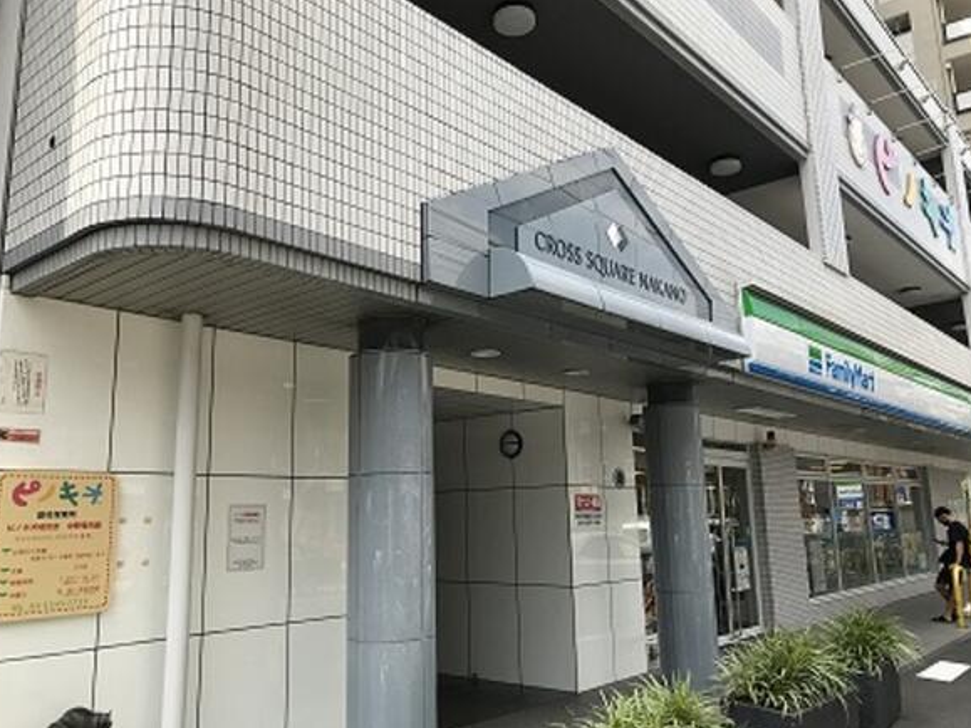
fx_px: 813
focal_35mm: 29
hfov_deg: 61.7
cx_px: 478
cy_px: 361
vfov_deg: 48.2
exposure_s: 1/1227
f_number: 1.8
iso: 20
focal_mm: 3.99
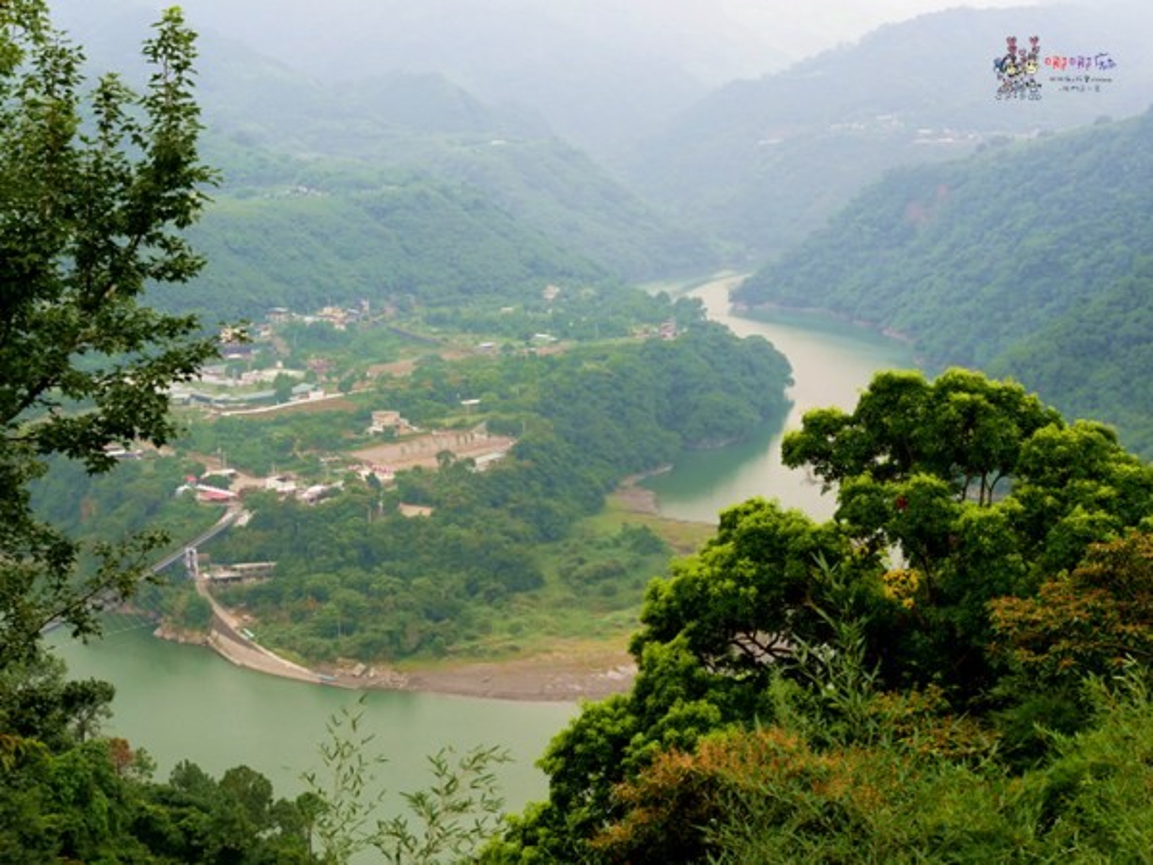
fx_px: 1998
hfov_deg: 32.2
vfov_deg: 24.4
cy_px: 432
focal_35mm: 60
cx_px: 576
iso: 400
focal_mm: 30
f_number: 9
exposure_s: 1/125
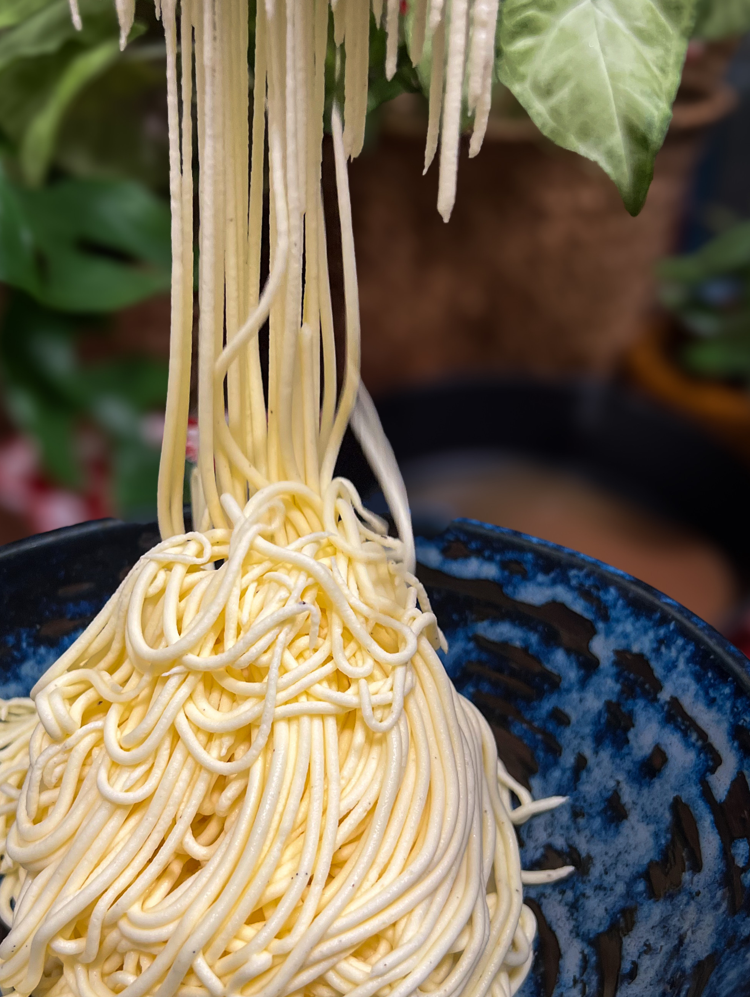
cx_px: 282
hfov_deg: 35.8
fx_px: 1153
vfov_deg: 46.6
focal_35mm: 40
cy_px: 563
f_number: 1.5
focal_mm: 5.7
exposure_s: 1/50
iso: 125
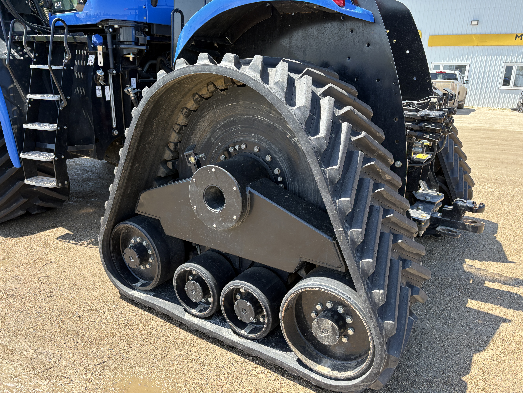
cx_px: 262
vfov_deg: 53.1
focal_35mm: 26
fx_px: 393
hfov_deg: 67.3
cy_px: 196
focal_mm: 5.96
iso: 64
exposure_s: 1/801
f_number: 1.6
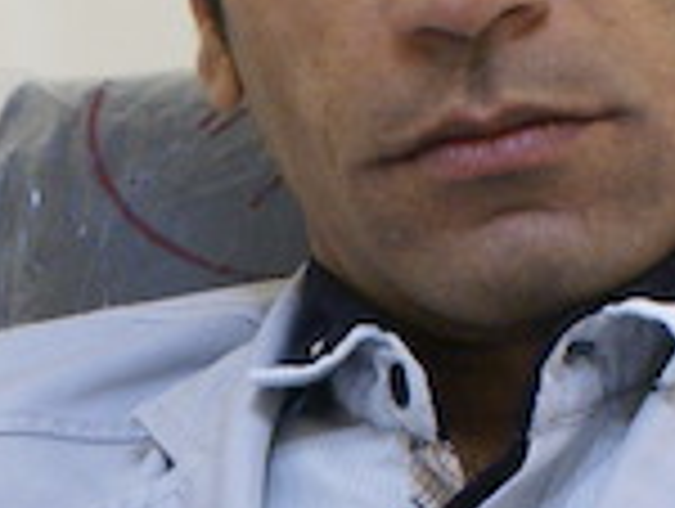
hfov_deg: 8.1
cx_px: -108
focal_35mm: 242
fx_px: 4726
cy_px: 589
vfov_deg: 6.1
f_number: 4.5
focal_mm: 26
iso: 400
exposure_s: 1/30
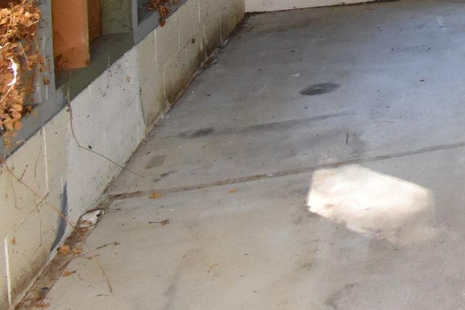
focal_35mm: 61
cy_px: -182
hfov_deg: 24.1
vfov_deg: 19.0
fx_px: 788
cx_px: 735
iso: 1400
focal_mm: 10
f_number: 8
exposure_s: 1/60
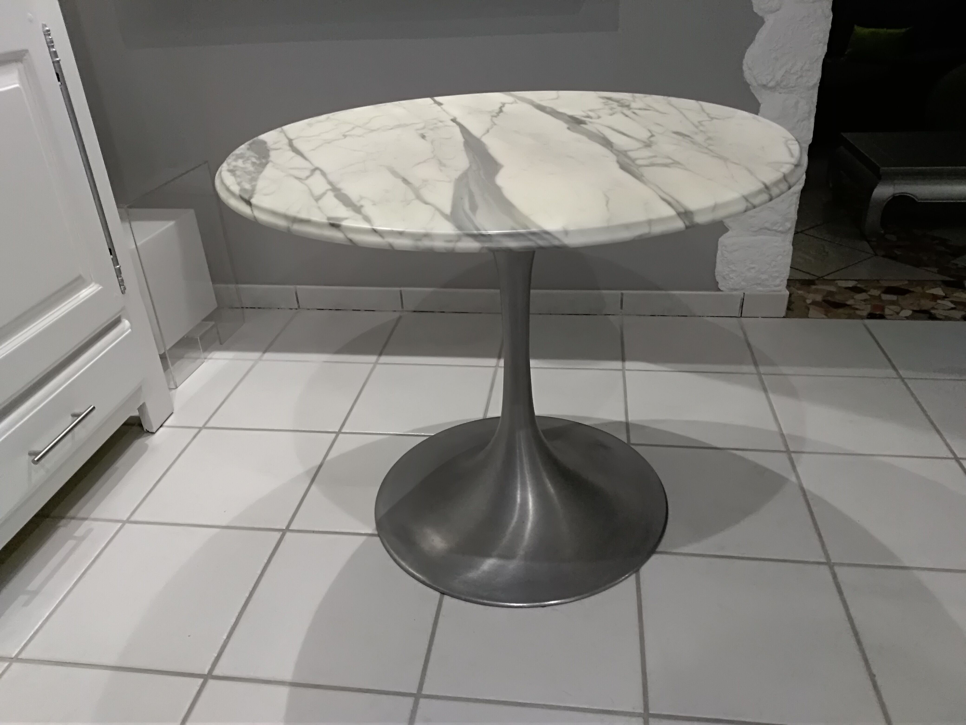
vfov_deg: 53.1
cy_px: 362
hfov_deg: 67.3
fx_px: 726
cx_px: 483
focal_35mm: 26
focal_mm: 3.54
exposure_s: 1/30
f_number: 2
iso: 495
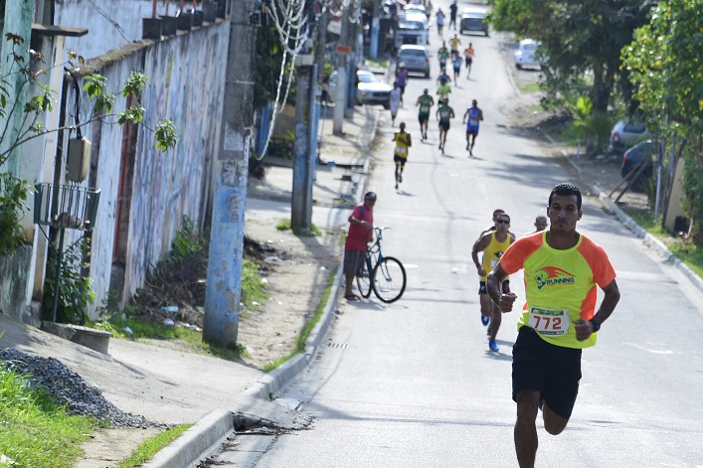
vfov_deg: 6.6
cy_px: 285
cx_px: 551
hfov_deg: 9.9
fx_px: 4041
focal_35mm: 207
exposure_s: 1/200
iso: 100
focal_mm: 122
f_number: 5.6
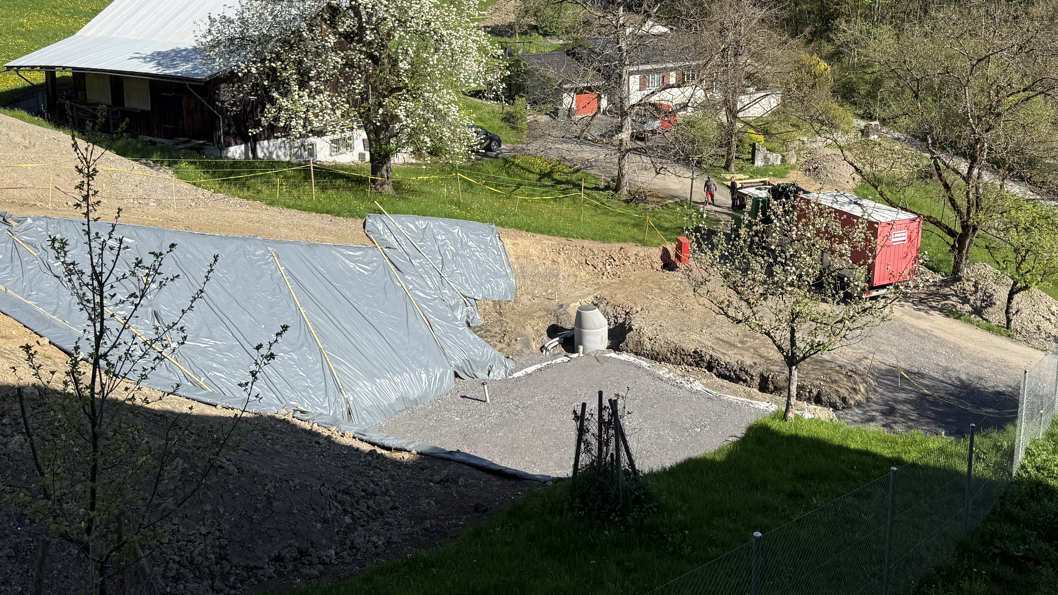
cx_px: 663
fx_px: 982
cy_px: 146
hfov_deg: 55.9
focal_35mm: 35
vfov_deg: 33.0
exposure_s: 1/3145
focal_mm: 6.76
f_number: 1.78
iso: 80
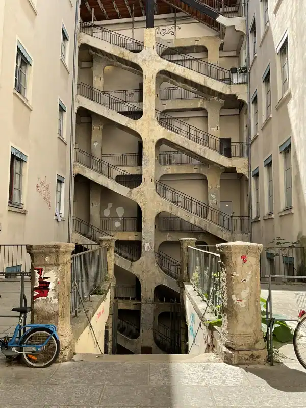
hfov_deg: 48.2
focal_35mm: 29
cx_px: 153
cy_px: 204
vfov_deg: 61.7
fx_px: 342
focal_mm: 3
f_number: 1.8
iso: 16
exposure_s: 1/439
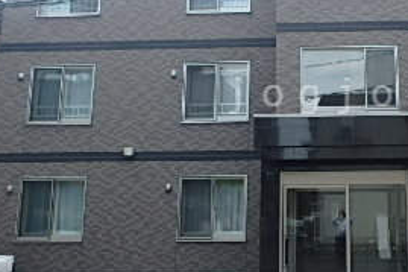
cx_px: 332
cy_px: 96
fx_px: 589
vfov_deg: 25.8
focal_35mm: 52
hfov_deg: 36.8
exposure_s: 1/500
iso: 125
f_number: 3.5
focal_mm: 3.7
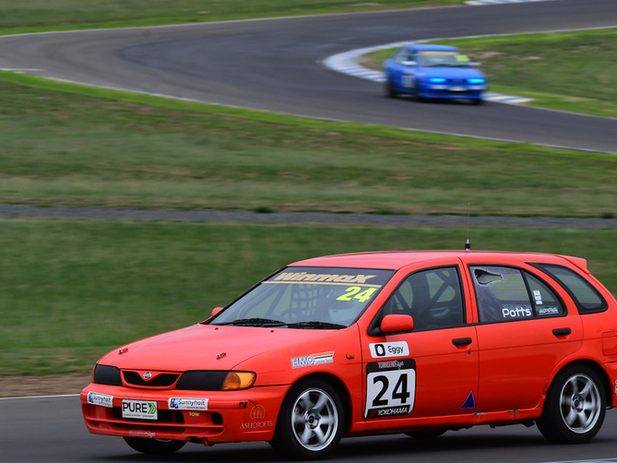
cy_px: 232
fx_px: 6150
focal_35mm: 345
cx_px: 344
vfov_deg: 4.3
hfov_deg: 5.7
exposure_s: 1/200
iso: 640
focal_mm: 200
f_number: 10
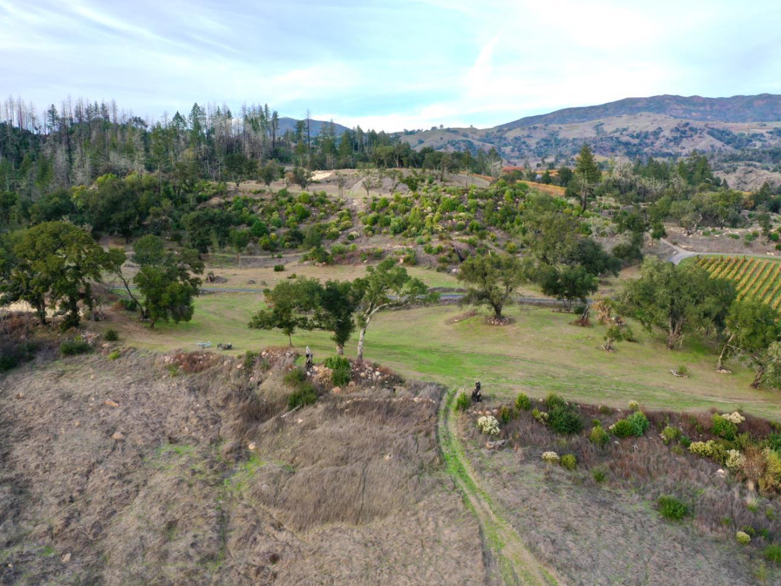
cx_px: 396
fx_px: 699
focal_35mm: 31
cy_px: 287
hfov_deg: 58.4
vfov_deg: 45.4
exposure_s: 1/50
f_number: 6.3
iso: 100
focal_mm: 10.26
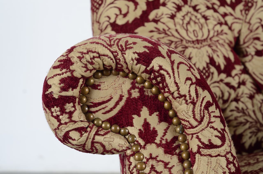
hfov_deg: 27.0
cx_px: 132
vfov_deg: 18.1
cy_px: 87
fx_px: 547
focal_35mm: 75
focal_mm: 50
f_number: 5.6
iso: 100
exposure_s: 1/125
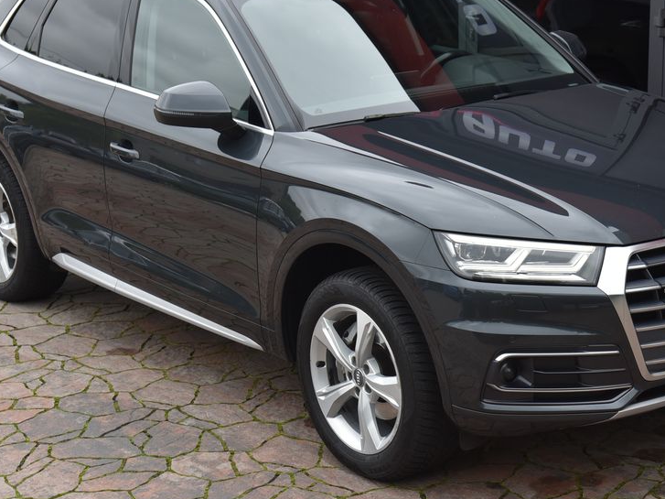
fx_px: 1613
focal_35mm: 84
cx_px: 399
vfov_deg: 17.6
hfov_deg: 23.3
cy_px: 204
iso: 500
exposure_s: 1/80
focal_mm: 62
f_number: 4.5
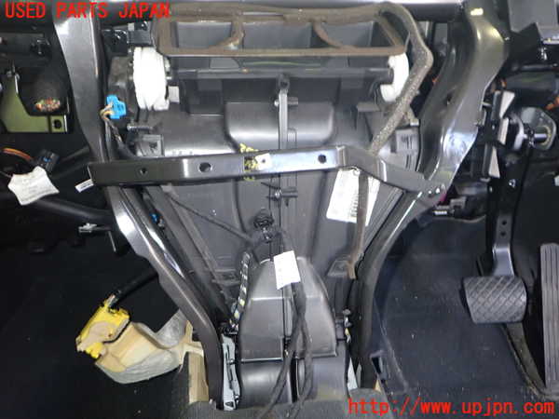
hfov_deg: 60.0
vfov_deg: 46.8
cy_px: 210
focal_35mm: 30
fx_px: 484
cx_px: 280
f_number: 2.3
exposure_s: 1/30
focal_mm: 5.4
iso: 250
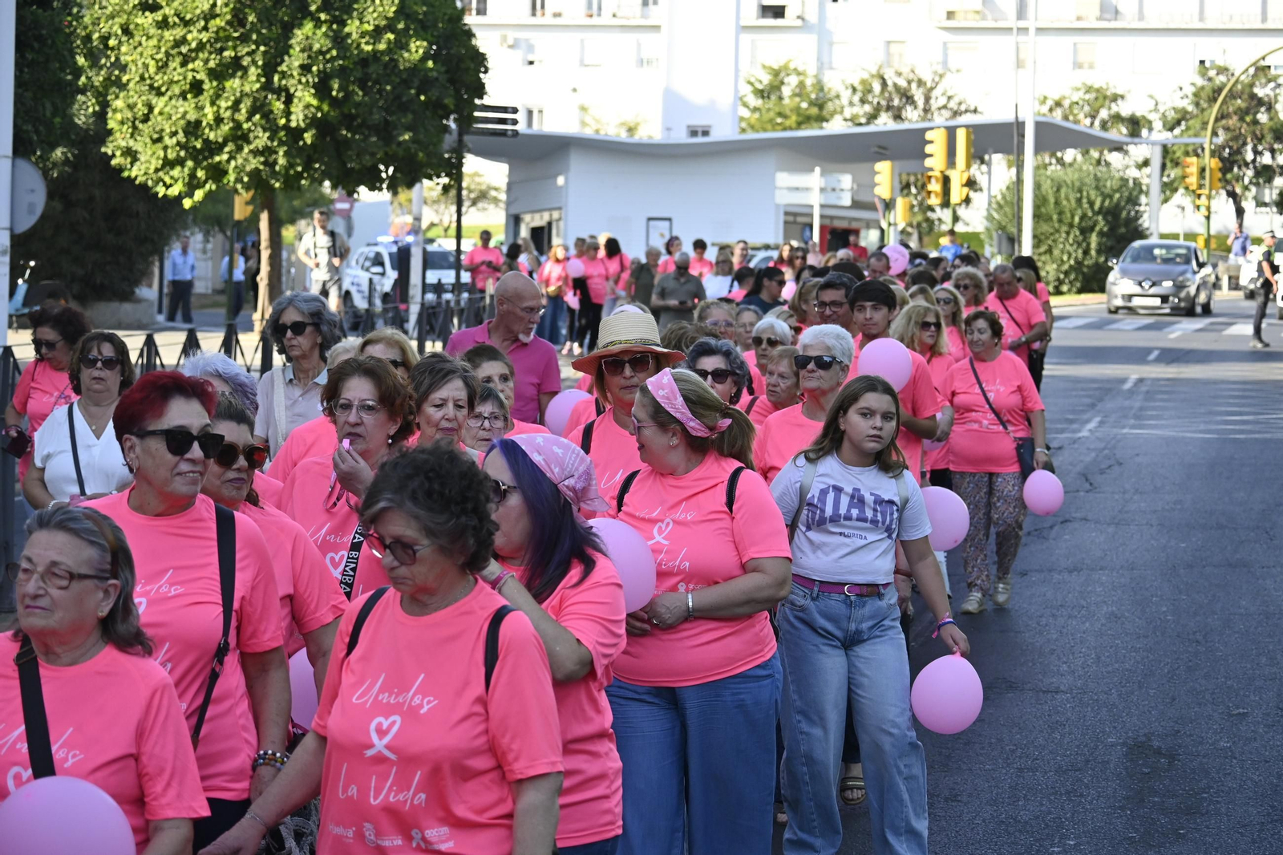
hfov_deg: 21.2
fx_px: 3420
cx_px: 642
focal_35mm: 96
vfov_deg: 14.2
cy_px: 428
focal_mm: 64
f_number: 5
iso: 800
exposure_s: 1/1250
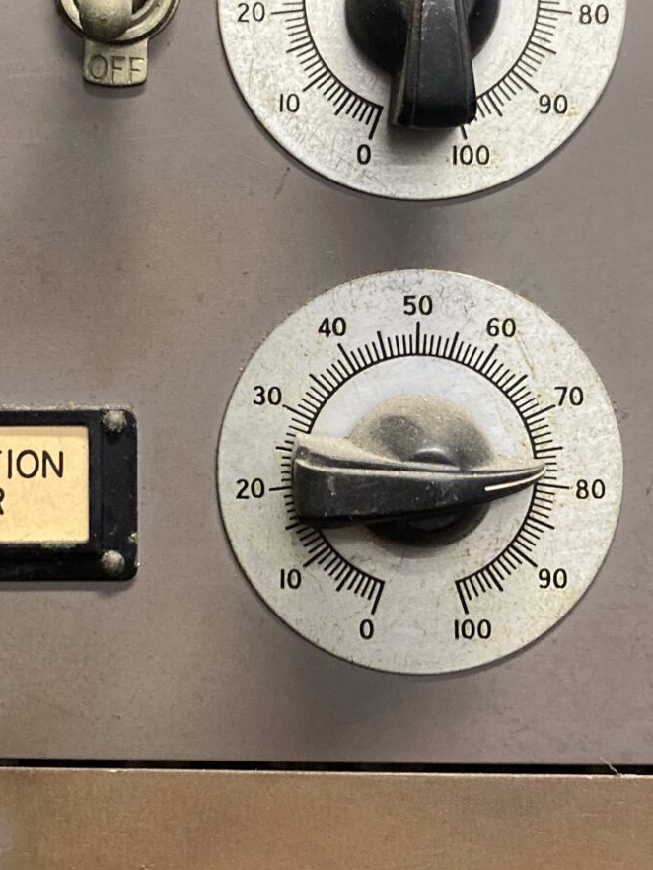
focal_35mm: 65
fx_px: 1634
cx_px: 194
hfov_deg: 22.5
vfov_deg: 29.4
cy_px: 224
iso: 250
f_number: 1.8
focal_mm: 3.99
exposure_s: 1/40
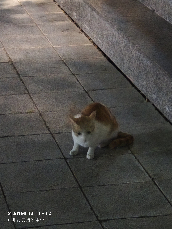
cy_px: 114
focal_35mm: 133
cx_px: 86
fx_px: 881
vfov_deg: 14.8
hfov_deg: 11.1
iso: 12800
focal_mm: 9
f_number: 2
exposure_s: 1/8.33
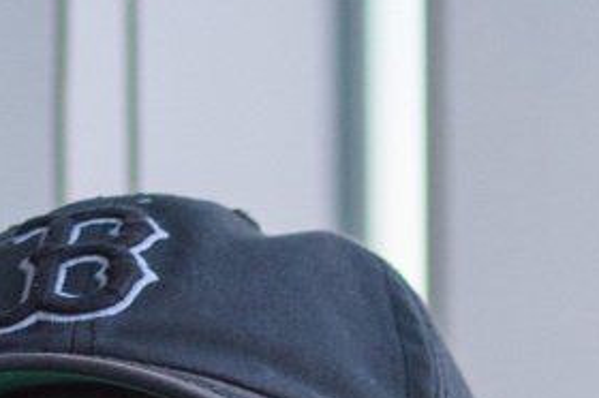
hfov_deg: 6.4
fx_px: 5351
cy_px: 1084
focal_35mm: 322
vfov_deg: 4.1
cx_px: 593
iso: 125
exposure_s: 1/80
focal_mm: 30
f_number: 2.5
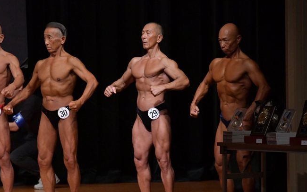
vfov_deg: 4.0
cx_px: 163
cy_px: 112
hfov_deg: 6.4
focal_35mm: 328
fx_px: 2744
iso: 5000
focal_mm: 180
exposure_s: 1/400
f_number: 5.6
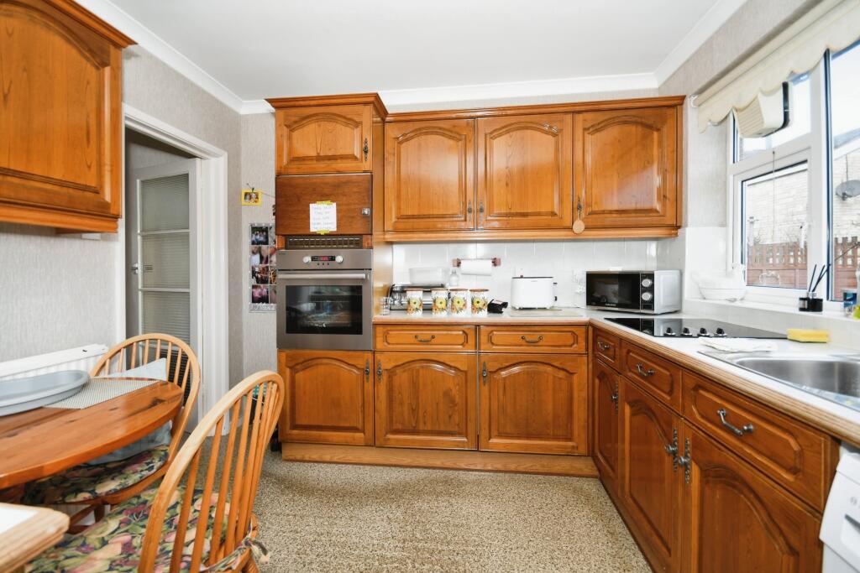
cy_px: 286
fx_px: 358
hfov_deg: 100.4
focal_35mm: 15
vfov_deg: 77.3
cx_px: 430
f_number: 8
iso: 400
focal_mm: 10
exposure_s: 1/60
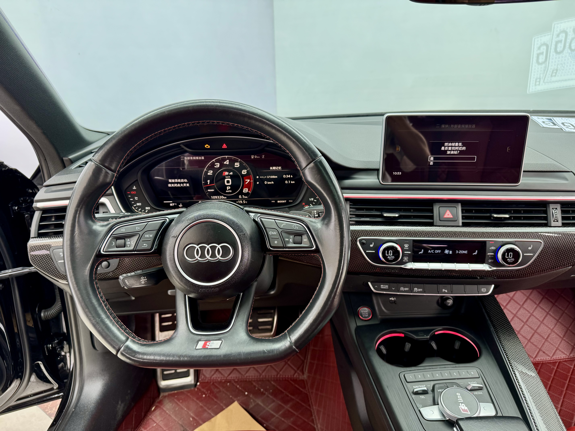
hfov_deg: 71.6
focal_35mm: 24
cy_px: 216
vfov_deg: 56.8
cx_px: 288
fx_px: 399
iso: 80
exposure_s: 1/100
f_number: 1.78
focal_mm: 6.76
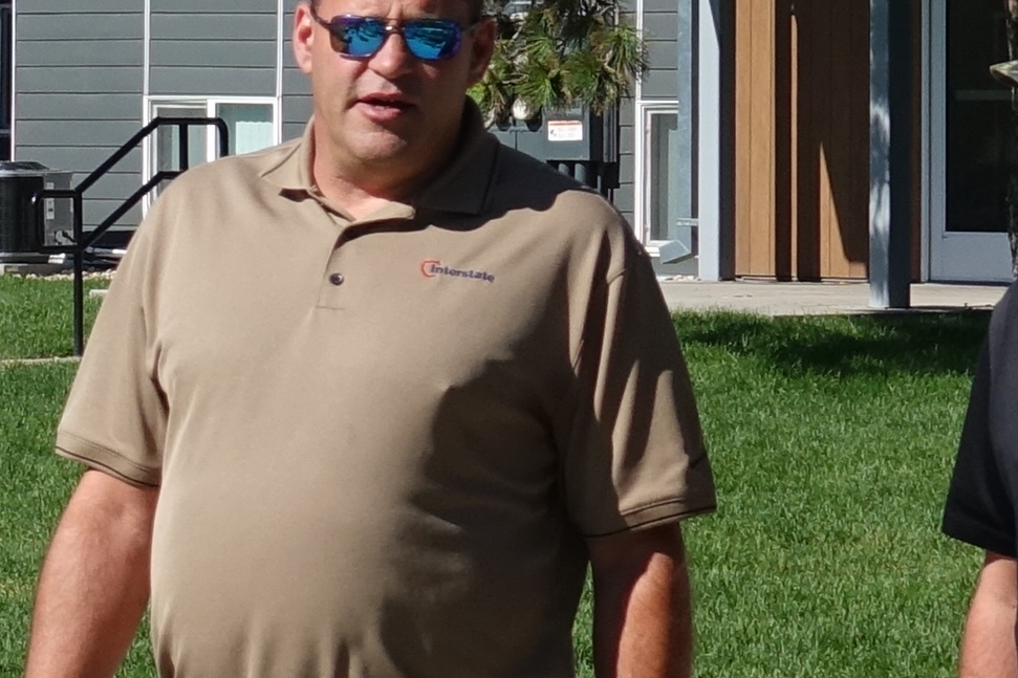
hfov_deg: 6.1
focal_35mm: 327
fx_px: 9245
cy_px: -206
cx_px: -1145
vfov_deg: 4.2
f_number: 5.6
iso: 125
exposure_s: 1/640
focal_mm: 21.39
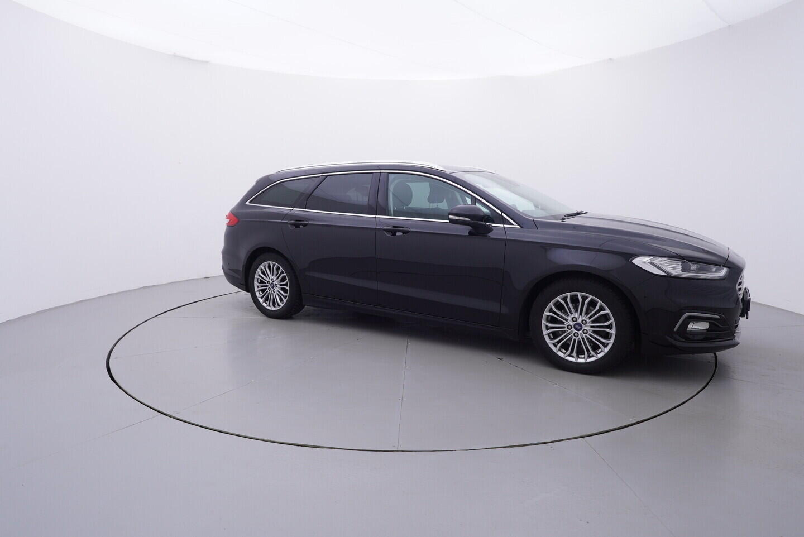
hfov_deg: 77.3
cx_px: 402
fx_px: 503
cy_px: 268
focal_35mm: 22
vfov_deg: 56.2
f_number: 5
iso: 200
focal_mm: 15
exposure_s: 1/80
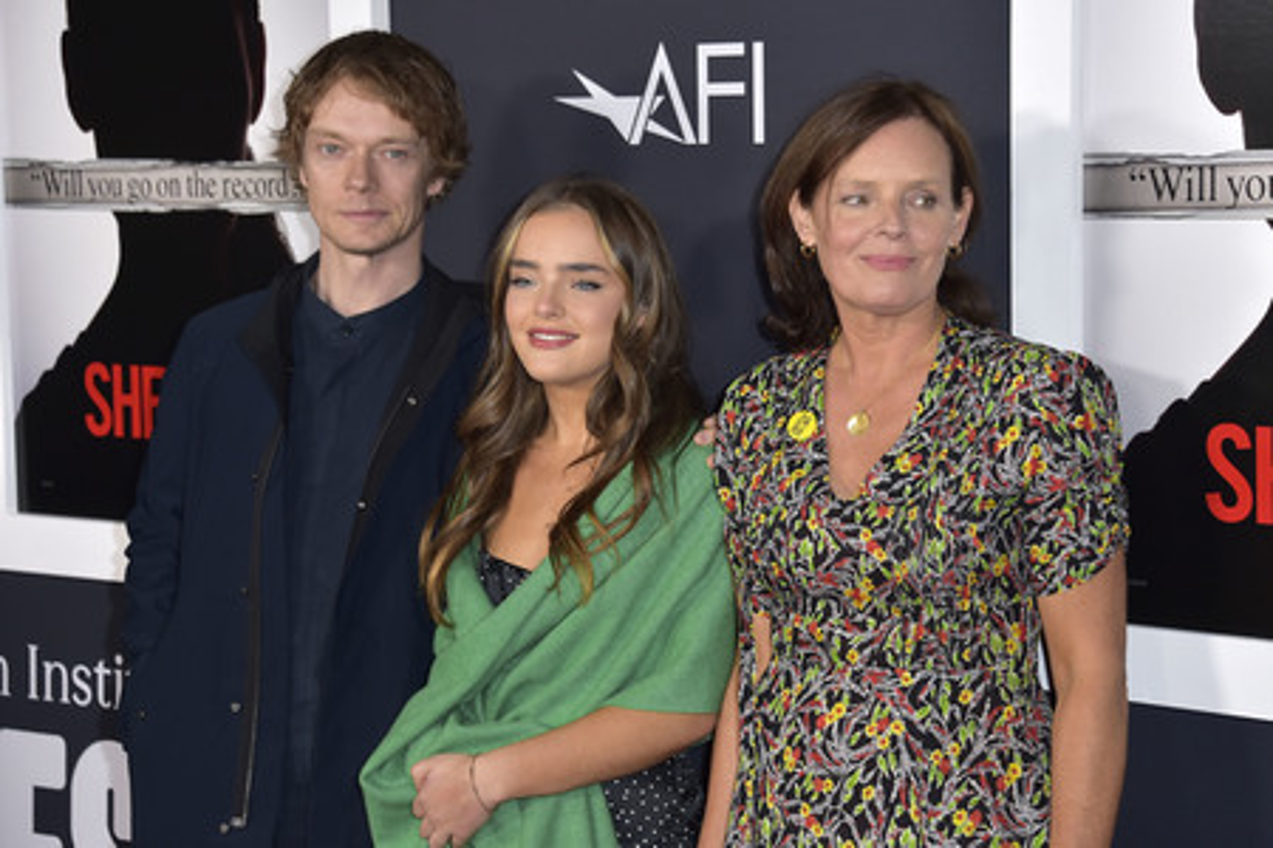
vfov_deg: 16.1
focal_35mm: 85
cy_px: 424
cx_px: 636
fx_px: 3005
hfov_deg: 23.9
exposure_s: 1/200
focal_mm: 85
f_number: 6.3
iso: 640
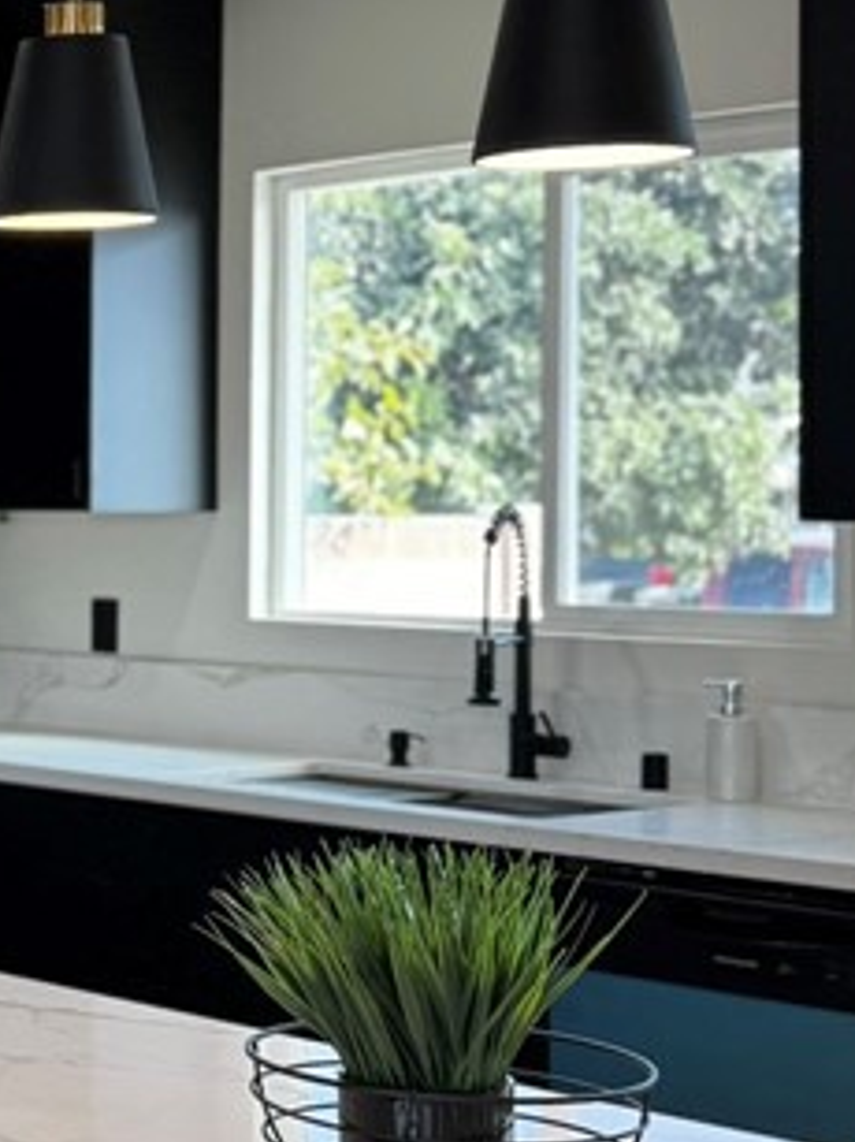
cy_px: 528
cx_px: -517
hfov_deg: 16.4
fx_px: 2636
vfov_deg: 24.4
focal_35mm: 80
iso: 100
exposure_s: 1/120
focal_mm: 6.76
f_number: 1.78
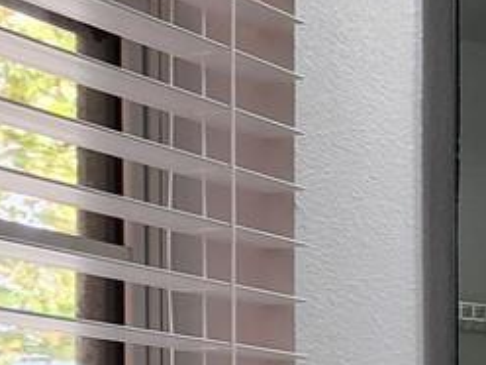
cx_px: 1340
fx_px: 1179
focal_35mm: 84
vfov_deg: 16.2
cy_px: 526
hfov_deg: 12.7
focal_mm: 2.2
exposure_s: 1/60
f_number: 2.2
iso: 50
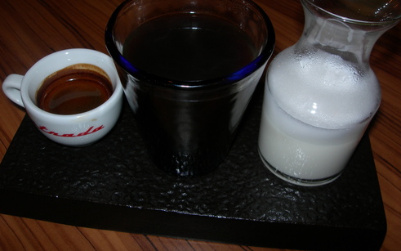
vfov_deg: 31.2
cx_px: 198
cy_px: 103
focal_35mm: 41
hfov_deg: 48.2
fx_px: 448
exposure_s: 1/60.1
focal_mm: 7.8
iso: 50
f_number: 4.8
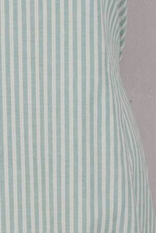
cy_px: 16
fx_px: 753
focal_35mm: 116
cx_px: 26
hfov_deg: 11.8
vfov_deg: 17.3
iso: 50
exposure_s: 1/13
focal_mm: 46
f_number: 6.3
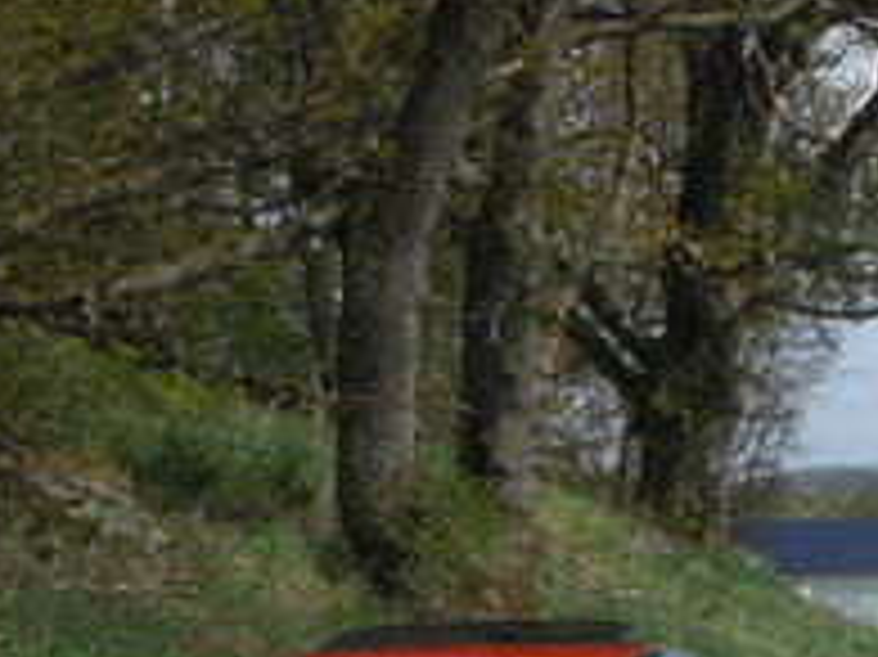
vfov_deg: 11.3
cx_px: 450
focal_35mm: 125
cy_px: 1058
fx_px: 3169
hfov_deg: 15.8
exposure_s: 1/320
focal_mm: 6.3
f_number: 5.6
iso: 64
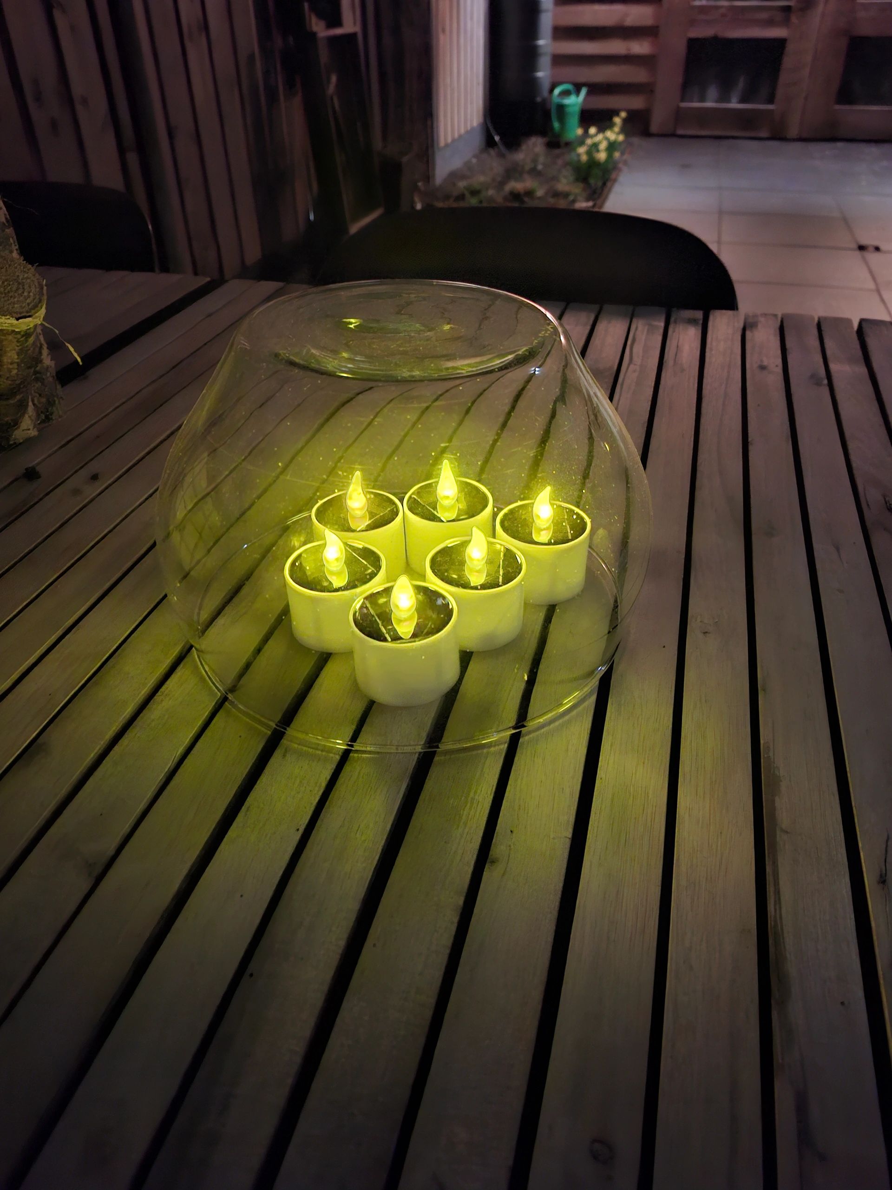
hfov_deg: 58.9
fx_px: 790
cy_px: 595
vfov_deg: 73.9
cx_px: 446
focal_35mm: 23
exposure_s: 1/8
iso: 2000
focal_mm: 5.54
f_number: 1.8
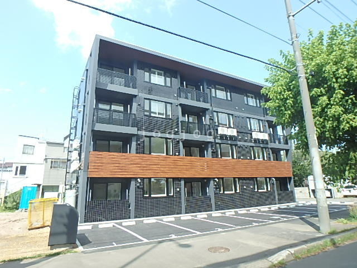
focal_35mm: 21
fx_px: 217
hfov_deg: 79.0
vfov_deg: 63.4
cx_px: 178
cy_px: 134
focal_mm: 3.7
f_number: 3.5
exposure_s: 1/320
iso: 125
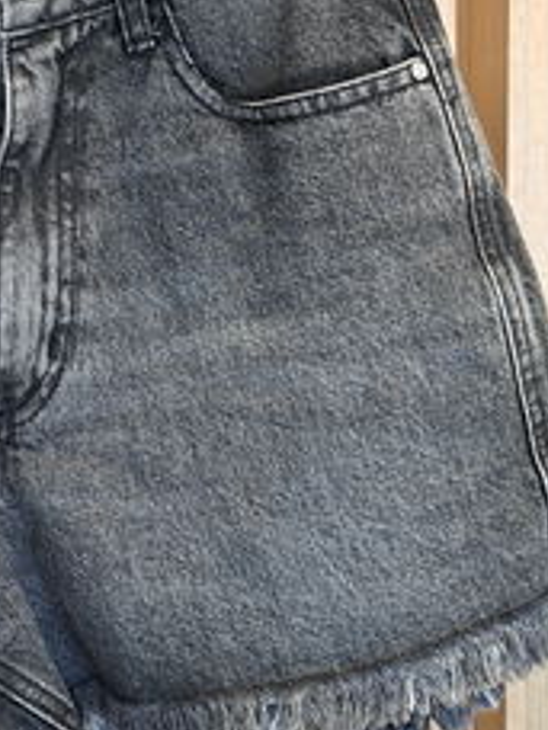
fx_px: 1182
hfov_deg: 25.0
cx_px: 16
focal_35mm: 56
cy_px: 75
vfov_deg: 32.7
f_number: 1.8
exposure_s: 1/50
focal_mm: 5.23
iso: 64
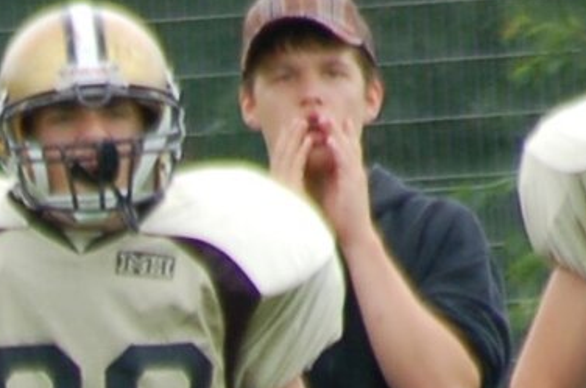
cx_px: -369
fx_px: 42785
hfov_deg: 0.8
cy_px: 1067
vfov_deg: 0.5
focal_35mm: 2634
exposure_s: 1/500
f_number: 5.6
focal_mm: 300
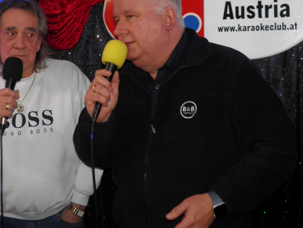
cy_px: 60
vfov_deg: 26.7
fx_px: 473
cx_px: 91
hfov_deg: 35.1
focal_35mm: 54
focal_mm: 4.9
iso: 100
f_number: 2.8
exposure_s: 1/30
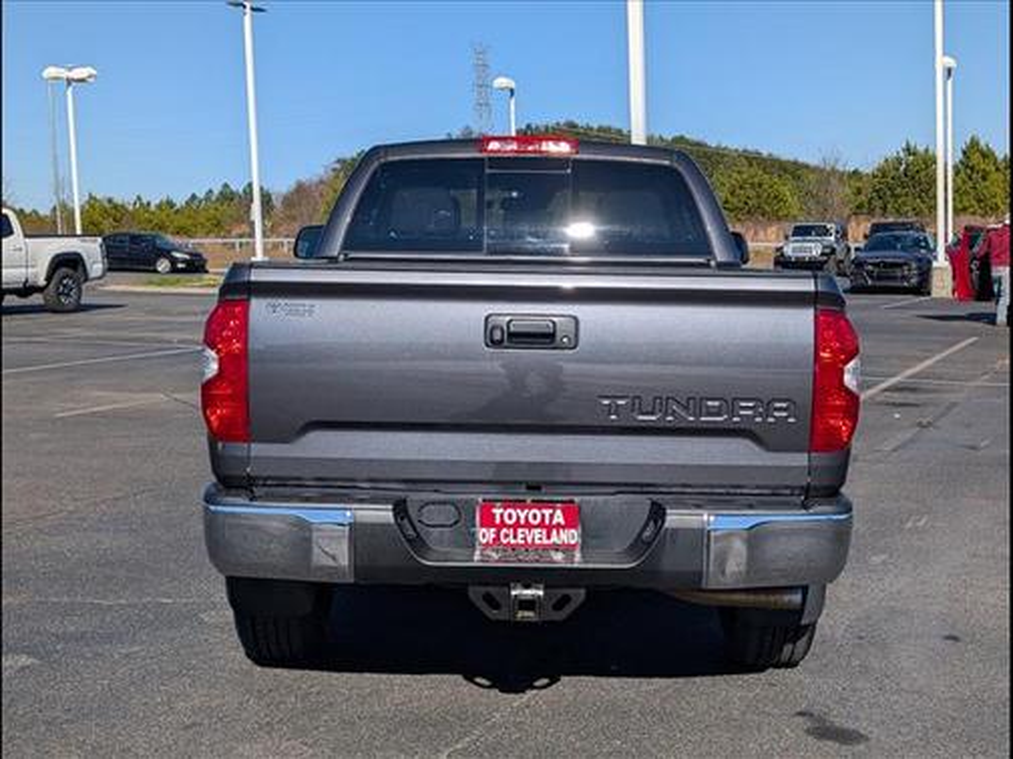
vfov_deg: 29.7
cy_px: 380
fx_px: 1434
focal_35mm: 49
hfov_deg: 38.9
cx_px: 506
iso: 20
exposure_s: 1/2500
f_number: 1.68
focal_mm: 6.9
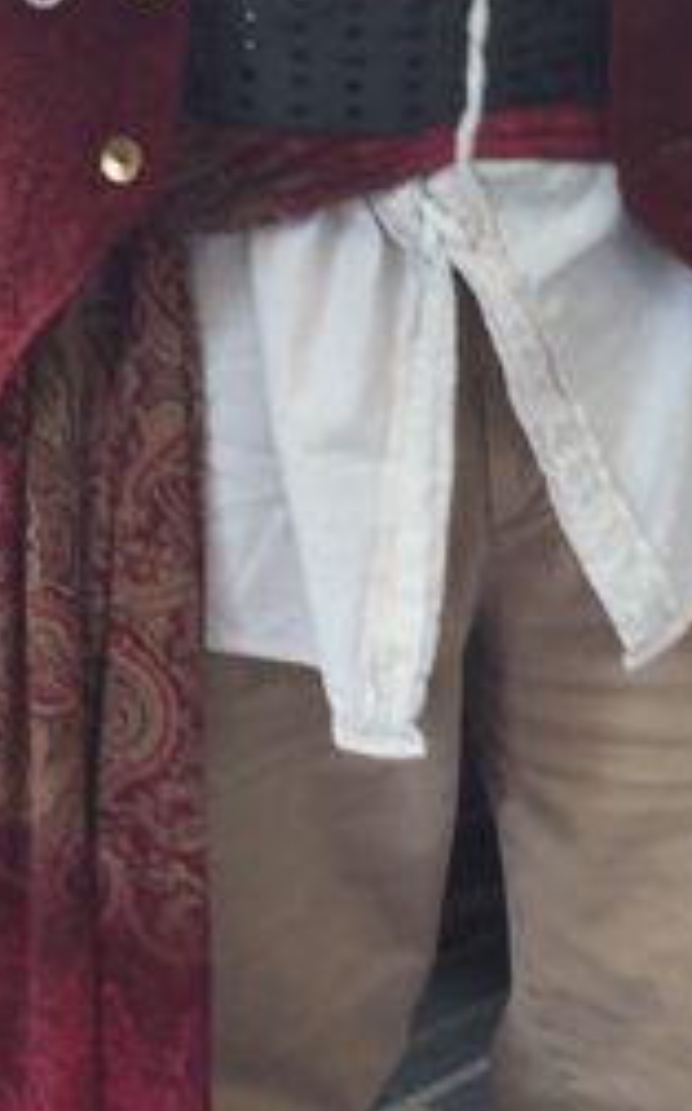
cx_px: 472
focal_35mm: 125
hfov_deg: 10.4
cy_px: 335
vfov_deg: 16.7
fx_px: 3780
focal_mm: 4.15
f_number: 2.2
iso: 32
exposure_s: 1/30
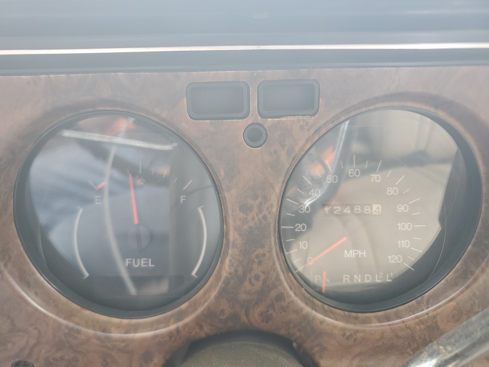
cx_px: 244
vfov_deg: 53.1
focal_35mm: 26
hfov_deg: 67.3
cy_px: 184
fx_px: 367
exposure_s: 1/60.2
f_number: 1.5
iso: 52
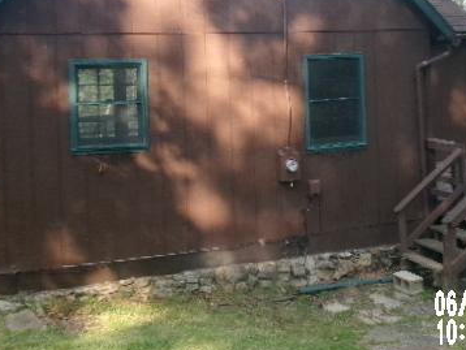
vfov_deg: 28.6
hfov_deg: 38.1
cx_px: 255
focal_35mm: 50
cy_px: 75
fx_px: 674
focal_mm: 5.1
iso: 100
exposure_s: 1/120
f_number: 3.9
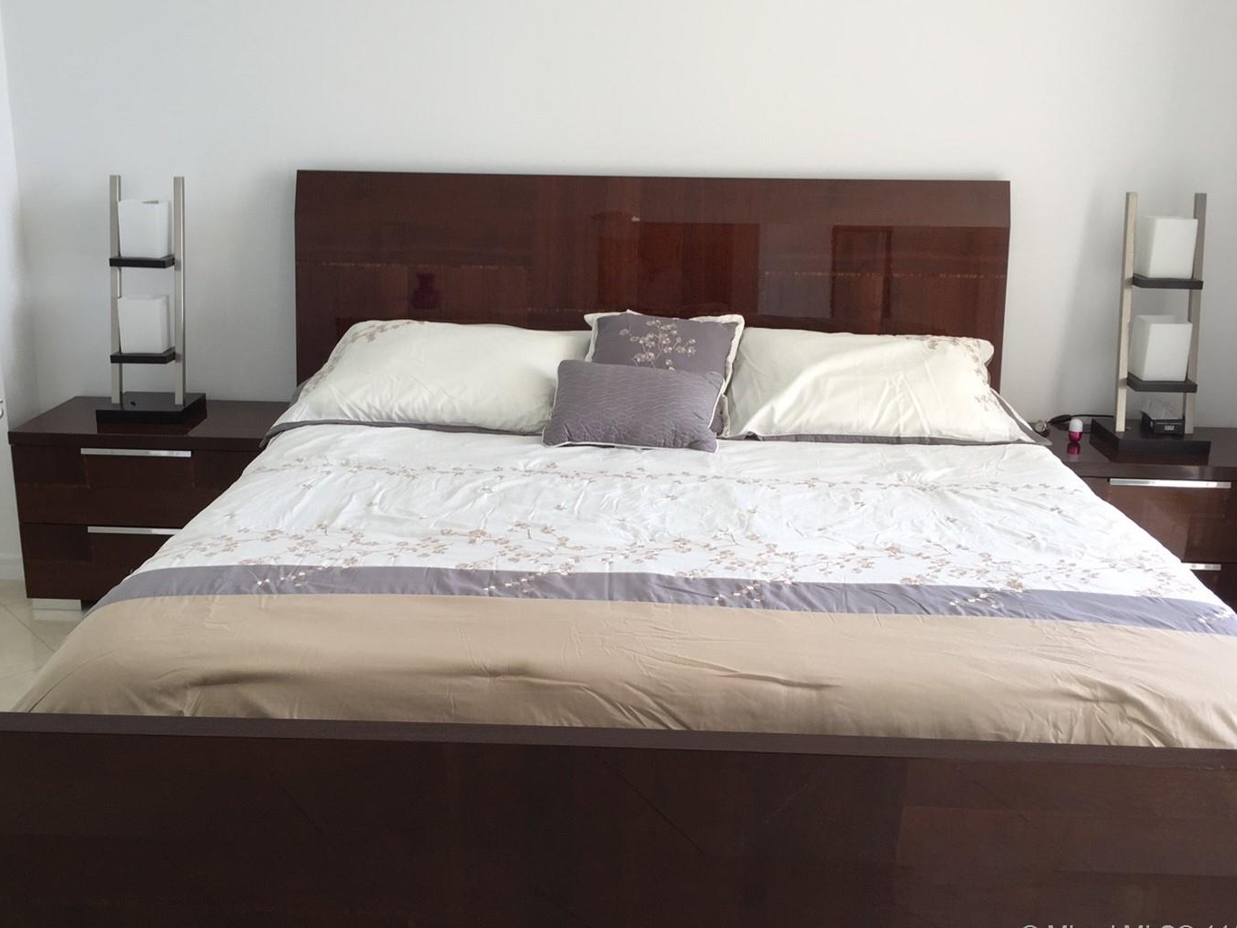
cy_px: 411
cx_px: 590
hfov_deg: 53.9
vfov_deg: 41.7
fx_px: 1215
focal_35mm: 34
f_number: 2.2
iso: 32
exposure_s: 1/60
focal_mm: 4.15
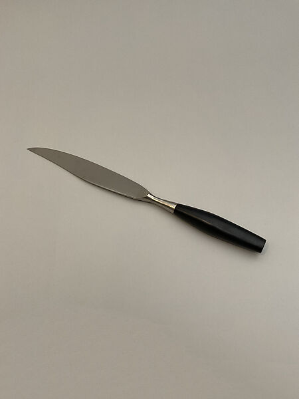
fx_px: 334
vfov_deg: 61.7
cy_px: 200
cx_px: 150
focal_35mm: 29
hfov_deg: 48.2
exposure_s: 1/60
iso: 125
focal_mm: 3
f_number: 1.8
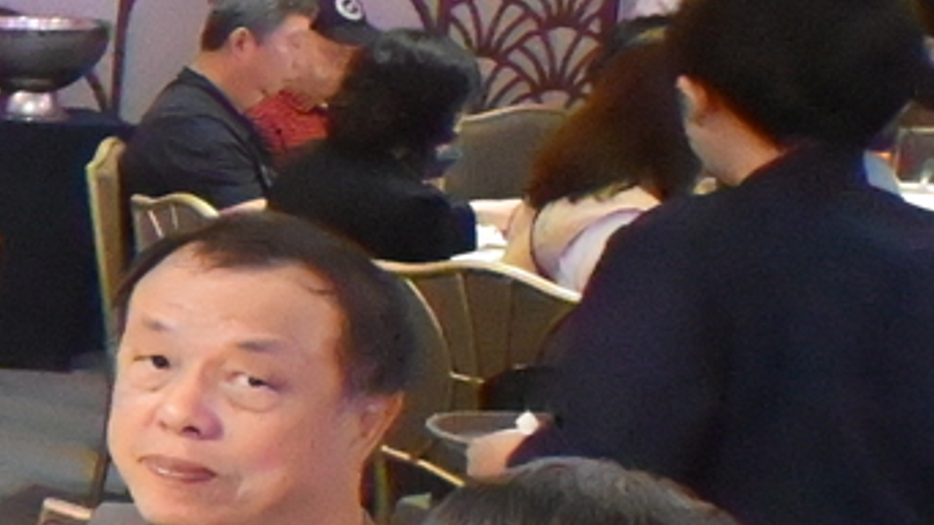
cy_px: 197
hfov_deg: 14.3
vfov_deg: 11.4
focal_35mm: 106
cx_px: -1240
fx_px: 2624
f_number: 3.5
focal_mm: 12
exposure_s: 1/200
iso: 11400
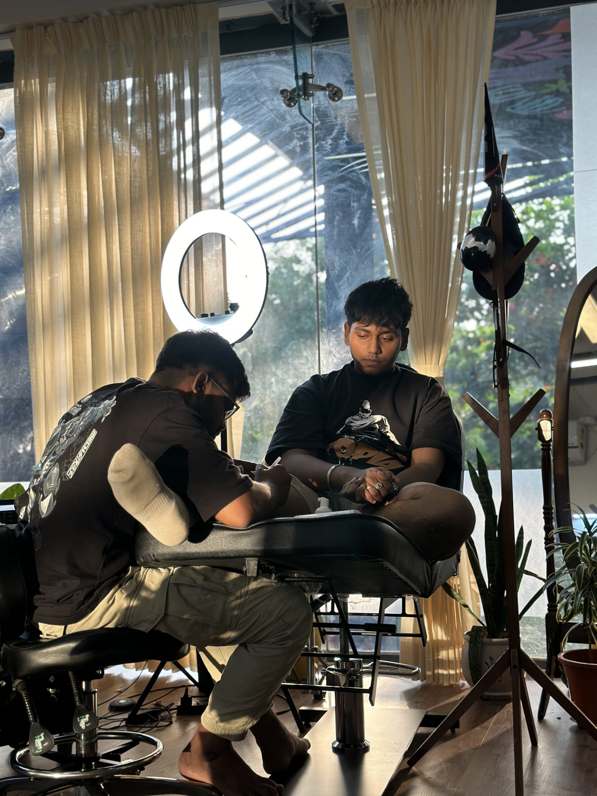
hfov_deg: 30.3
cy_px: 398
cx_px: 298
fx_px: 1104
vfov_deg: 39.7
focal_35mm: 48
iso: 80
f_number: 1.78
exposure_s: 1/337
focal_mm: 6.86
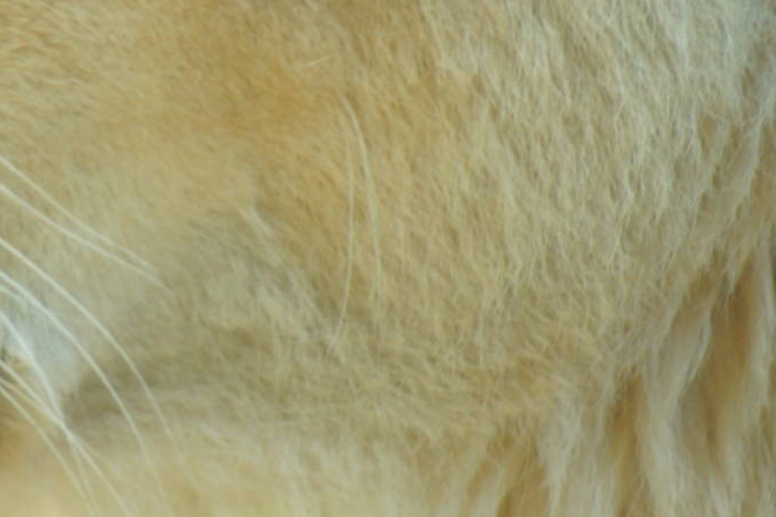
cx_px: 16
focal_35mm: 712
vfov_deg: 1.9
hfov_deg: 2.9
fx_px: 15343
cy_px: -47
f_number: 5.6
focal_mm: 200
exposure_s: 1/80
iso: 400
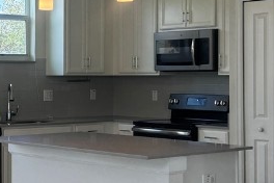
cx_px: 38
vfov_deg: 14.1
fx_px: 738
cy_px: 78
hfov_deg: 20.7
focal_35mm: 97
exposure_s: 1/252
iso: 64
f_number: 1.78
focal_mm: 6.76
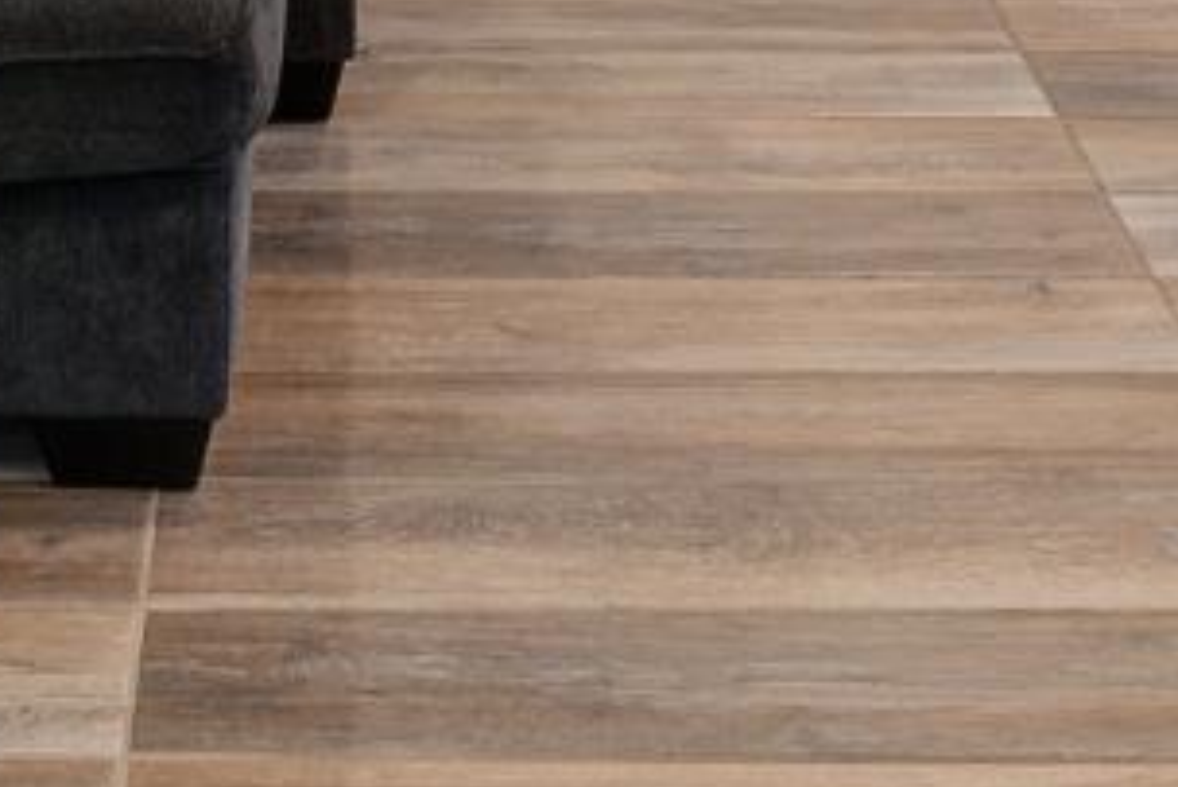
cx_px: 306
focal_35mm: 81
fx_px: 2667
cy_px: -1128
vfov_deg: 12.8
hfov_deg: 24.7
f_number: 11
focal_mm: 16.5
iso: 100
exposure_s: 1/10
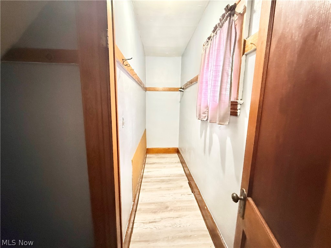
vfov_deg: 85.7
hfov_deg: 102.1
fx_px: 134
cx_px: 166
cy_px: 124
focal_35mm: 14
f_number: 2.2
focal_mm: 2.22
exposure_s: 1/60
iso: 1000
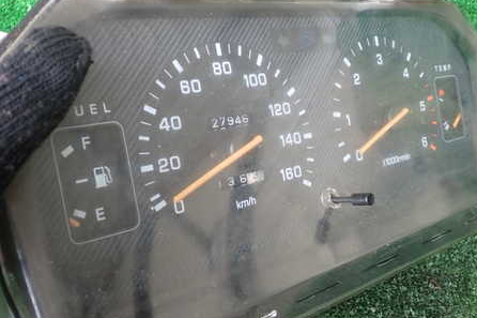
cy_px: 151
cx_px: 270
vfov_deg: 31.9
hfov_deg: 46.3
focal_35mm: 42
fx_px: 556
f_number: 2.3
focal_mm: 5.4
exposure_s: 1/60
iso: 200
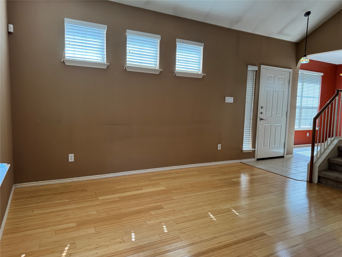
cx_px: 171
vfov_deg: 56.8
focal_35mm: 24
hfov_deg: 71.6
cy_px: 128
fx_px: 237
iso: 125
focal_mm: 6.76
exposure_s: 1/60
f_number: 1.78
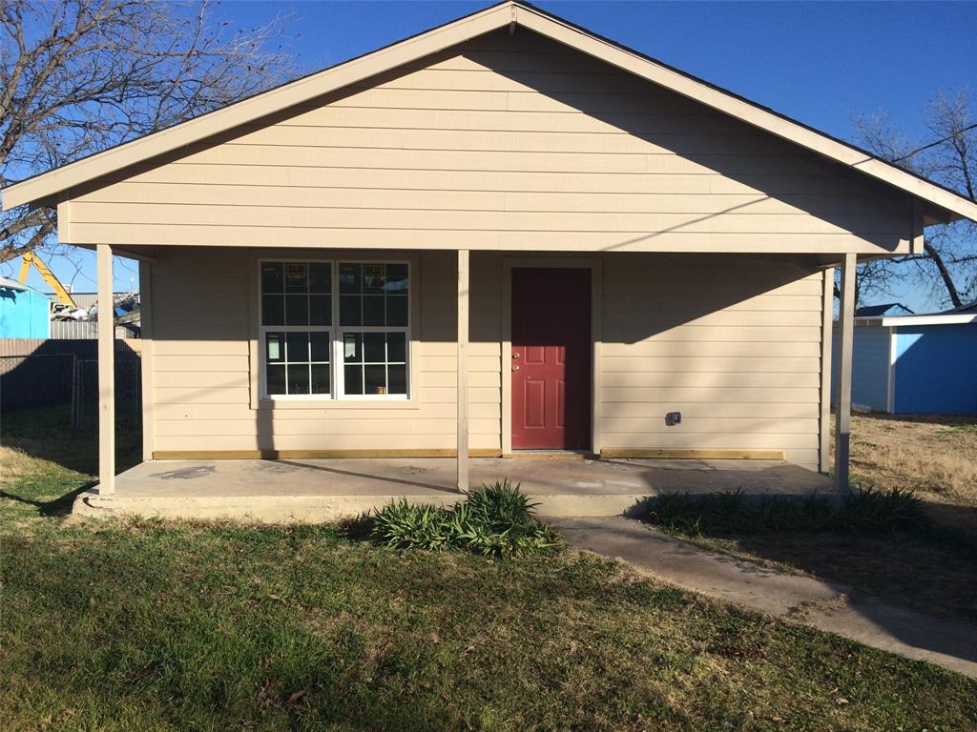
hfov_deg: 61.7
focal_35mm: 29
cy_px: 366
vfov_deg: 48.2
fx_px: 818
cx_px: 488
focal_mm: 4.15
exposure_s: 1/2415
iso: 32
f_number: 2.2
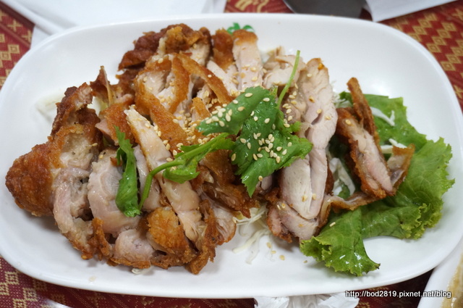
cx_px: 232
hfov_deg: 42.4
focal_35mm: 46
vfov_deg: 28.9
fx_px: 597
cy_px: 154
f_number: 5
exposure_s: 1/60
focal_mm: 31
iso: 800
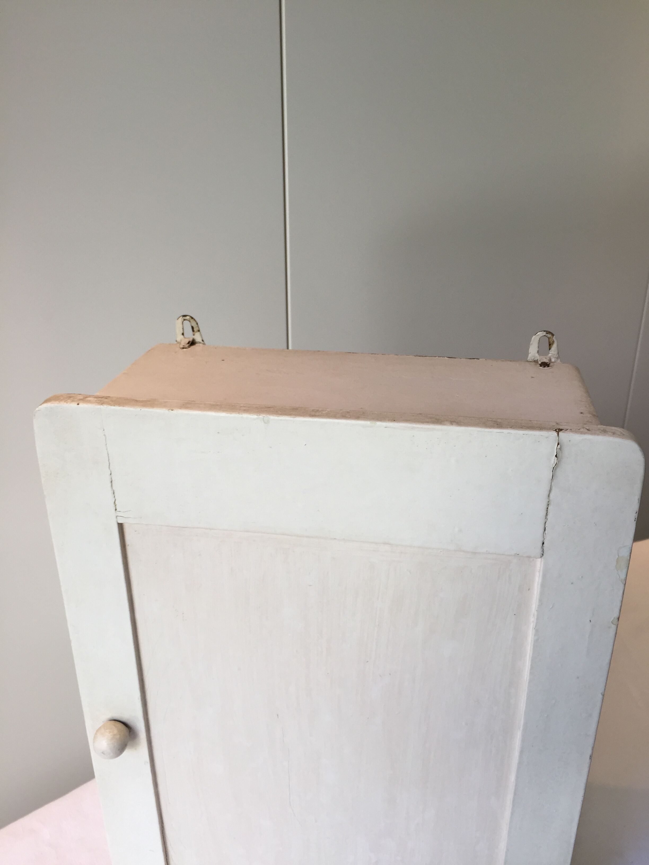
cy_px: 432
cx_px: 324
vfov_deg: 61.7
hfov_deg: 48.2
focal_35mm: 29
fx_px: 725
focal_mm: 4.15
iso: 40
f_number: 2.2
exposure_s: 1/100
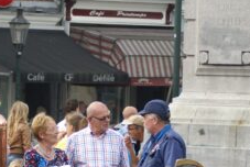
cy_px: 153
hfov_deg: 6.1
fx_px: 2339
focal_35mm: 336
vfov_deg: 4.1
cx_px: -2
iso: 100
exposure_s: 1/160
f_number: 5
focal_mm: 85
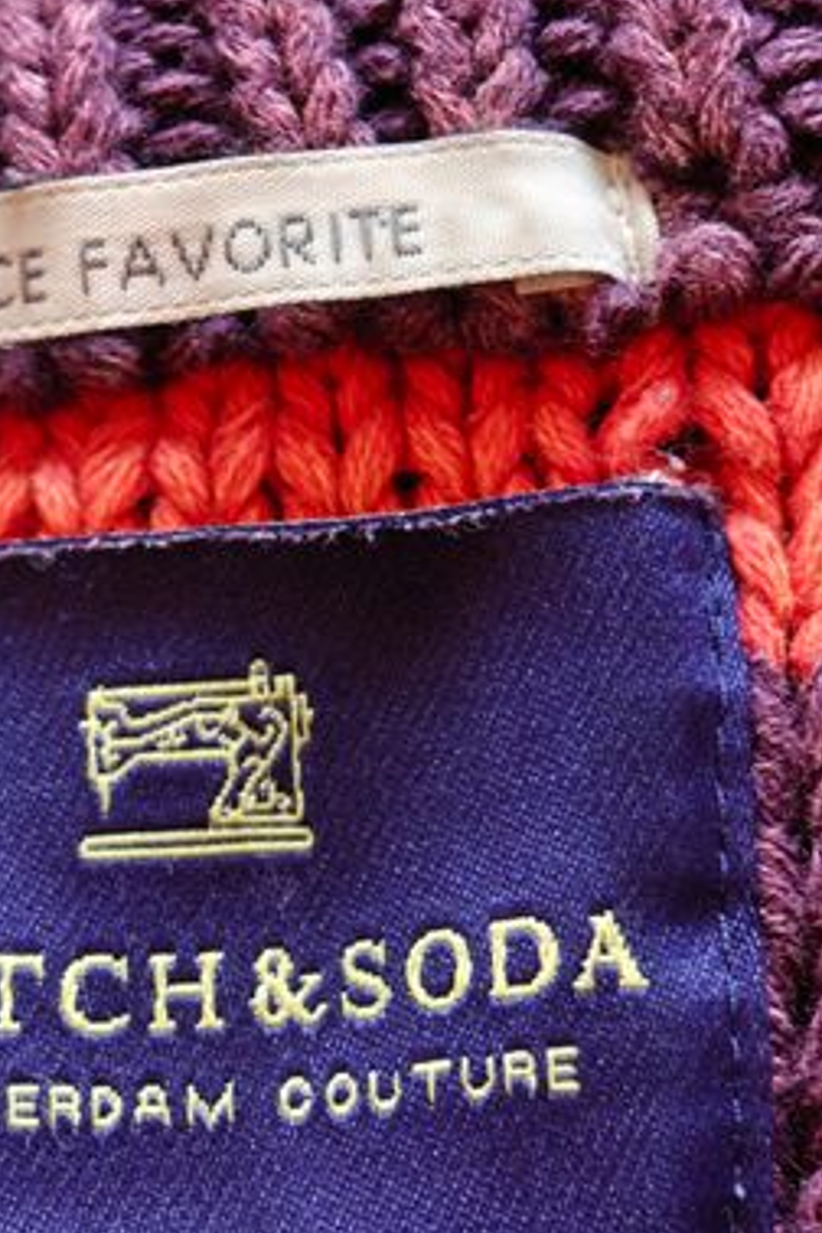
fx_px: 4623
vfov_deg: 15.2
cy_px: 631
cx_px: 140
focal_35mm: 135
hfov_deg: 10.1
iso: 1250
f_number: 5.6
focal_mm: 13.3
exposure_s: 1/25
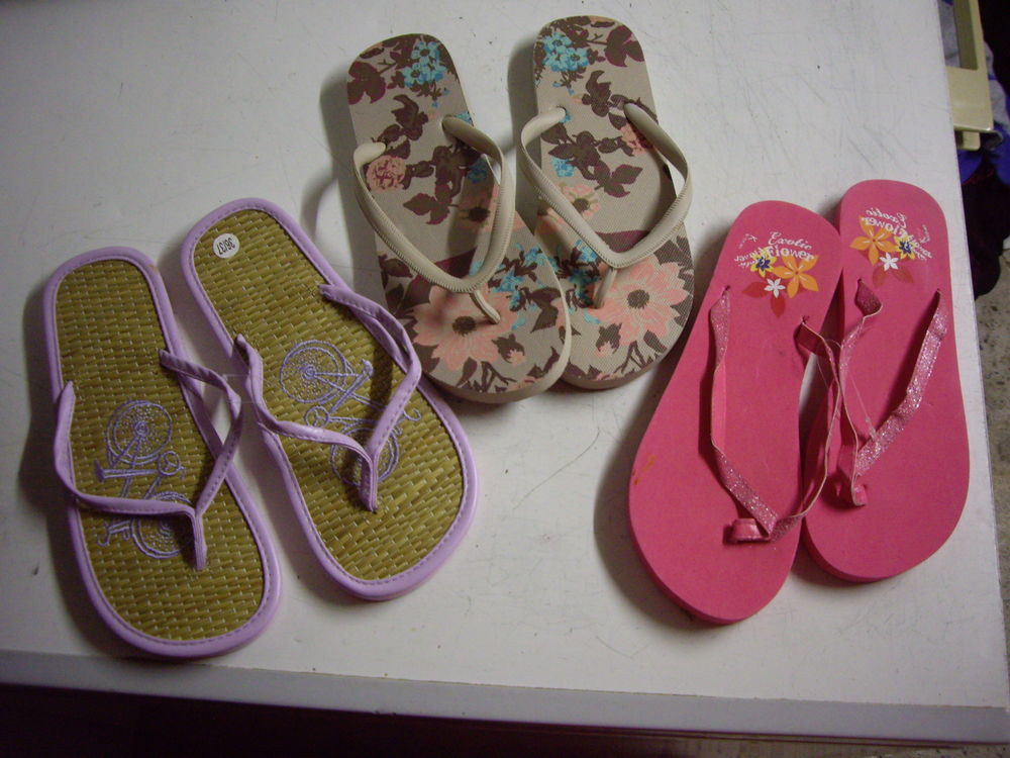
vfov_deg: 37.7
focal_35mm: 38
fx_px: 1109
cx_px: 505
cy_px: 379
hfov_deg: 49.0
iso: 200
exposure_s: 1/13
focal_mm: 6.2
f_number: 2.7
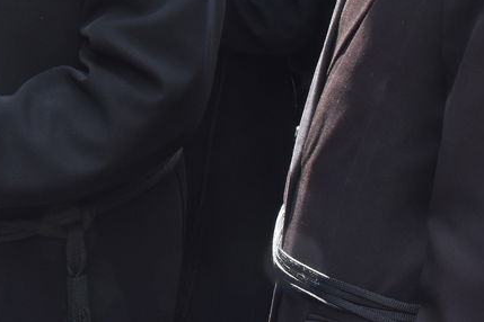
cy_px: -202
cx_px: -19
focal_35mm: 113
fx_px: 1514
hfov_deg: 17.7
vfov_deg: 11.5
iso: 1000
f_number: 16
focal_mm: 23
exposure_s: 1/125
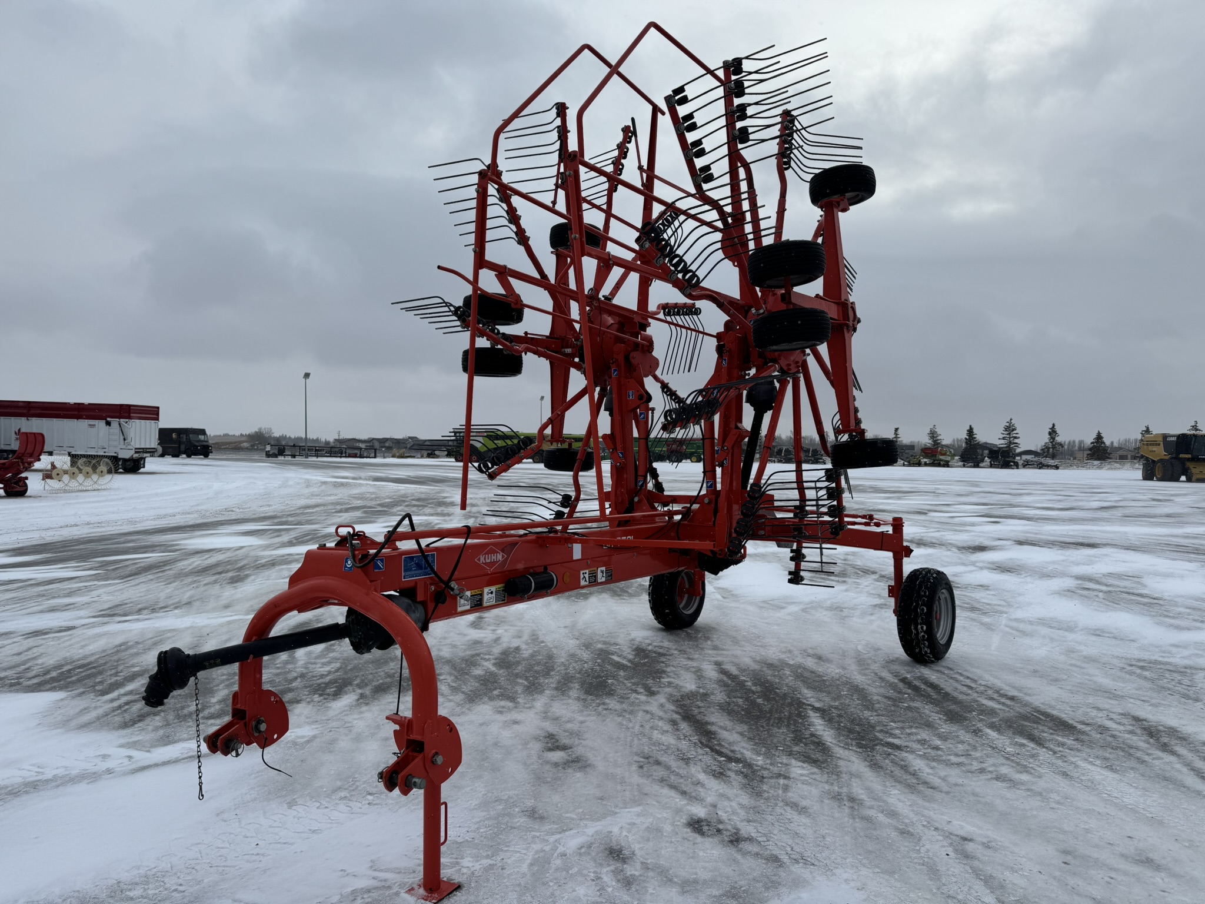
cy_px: 452
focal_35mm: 24
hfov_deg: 71.6
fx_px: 835
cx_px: 602
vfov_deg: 56.8
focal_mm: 6.76
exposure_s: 1/4049
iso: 80
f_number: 1.78
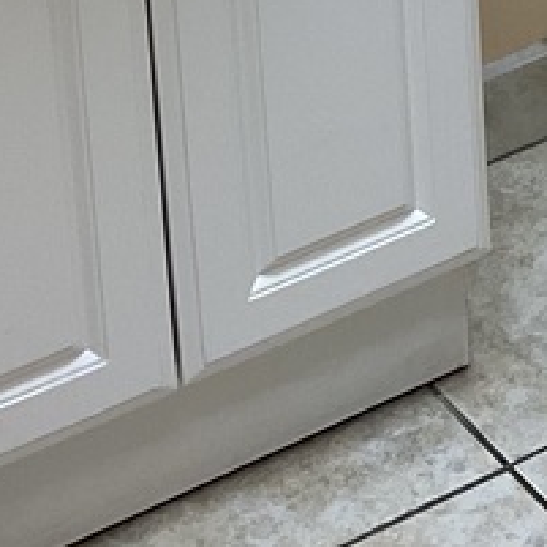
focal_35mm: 138
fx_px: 2467
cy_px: -634
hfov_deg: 12.4
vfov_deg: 11.2
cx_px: 650
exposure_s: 1/60
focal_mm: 3
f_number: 1.8
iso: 40
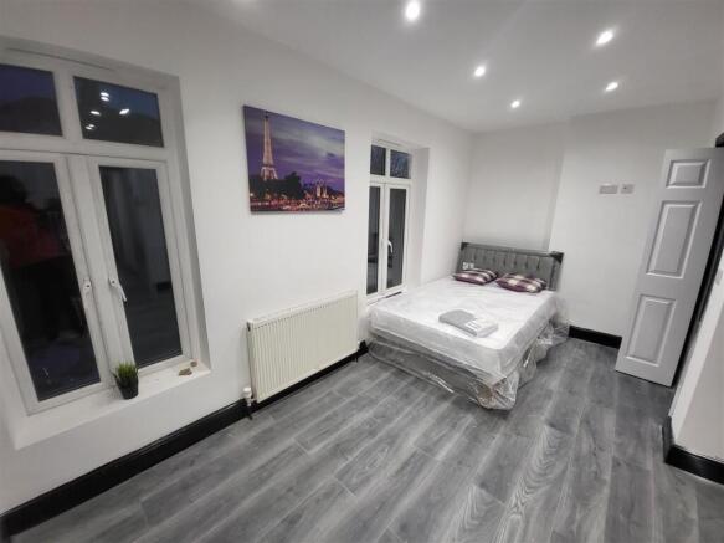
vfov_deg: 89.9
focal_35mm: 13
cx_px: 362
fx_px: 272
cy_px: 272
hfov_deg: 106.2
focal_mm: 1.74
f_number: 2.2
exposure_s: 1/50
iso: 160
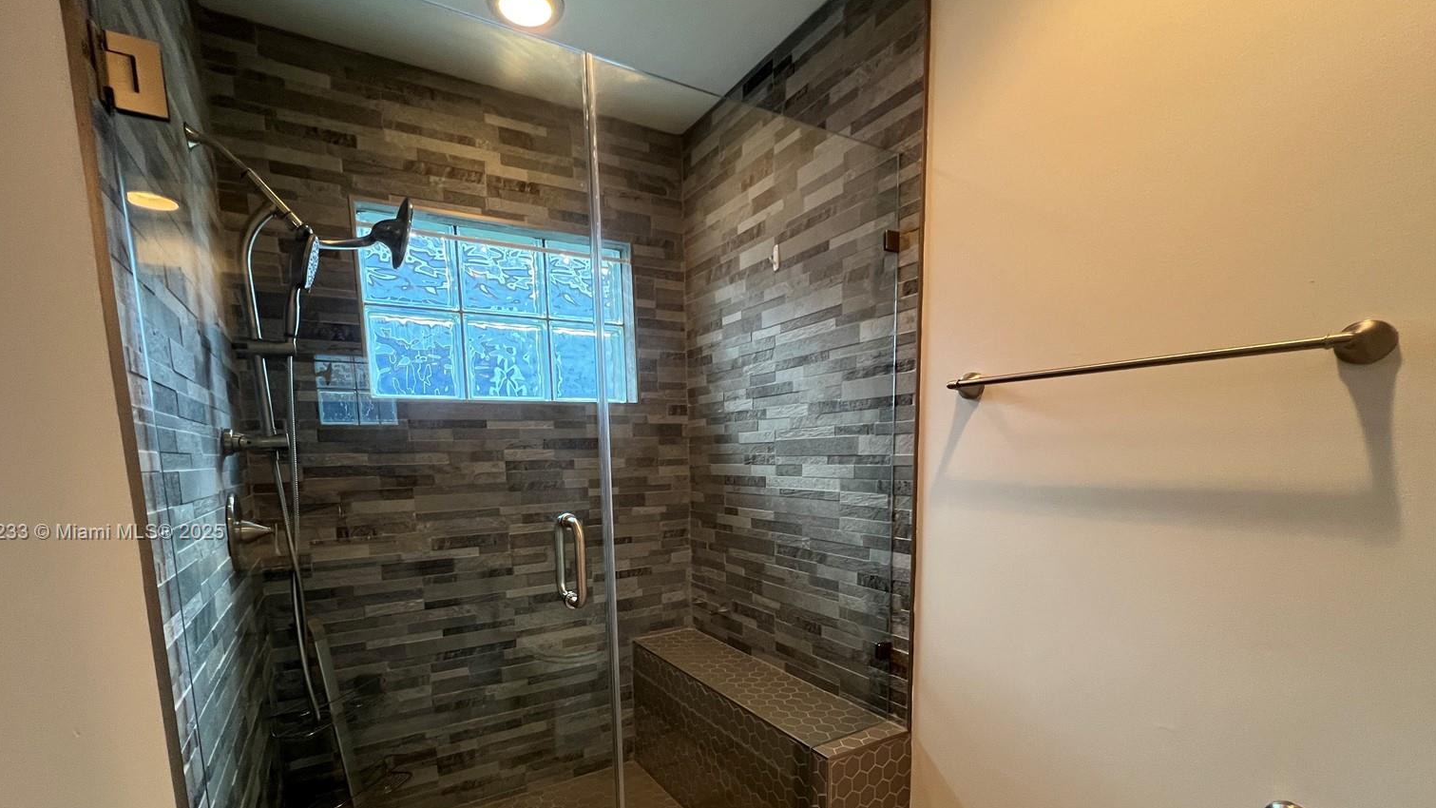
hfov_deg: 102.9
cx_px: 680
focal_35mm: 15
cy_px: 533
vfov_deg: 68.7
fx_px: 571
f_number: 1.8
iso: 200
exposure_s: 1/60
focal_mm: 1.57
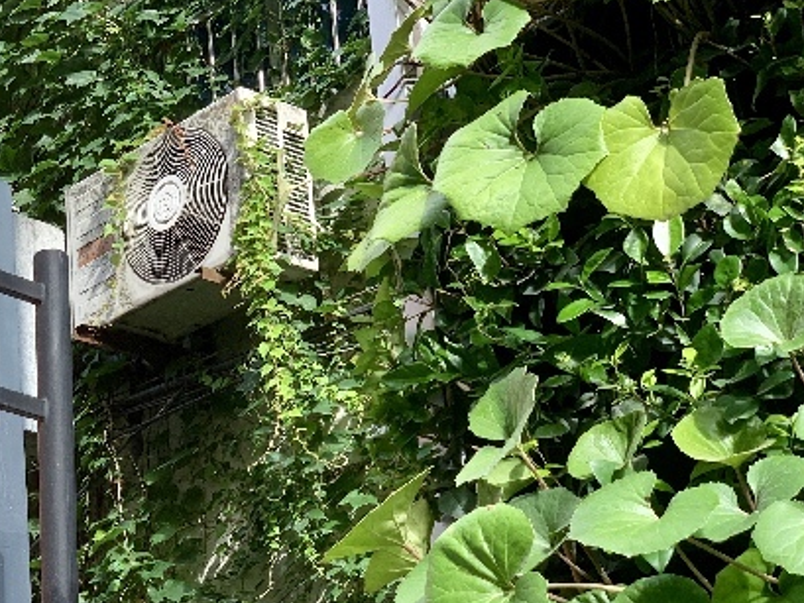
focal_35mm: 94
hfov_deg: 20.5
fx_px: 2184
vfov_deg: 15.6
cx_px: 100
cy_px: 474
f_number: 2.4
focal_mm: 6
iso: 16
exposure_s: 1/150
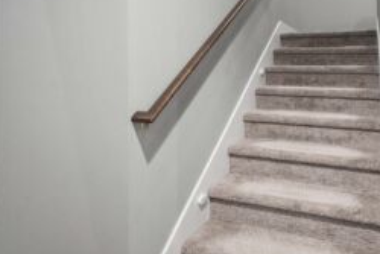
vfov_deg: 52.1
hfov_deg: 70.1
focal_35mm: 24
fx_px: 253
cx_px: 272
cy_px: 83
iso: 1000
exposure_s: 1/60
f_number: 7.1
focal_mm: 15
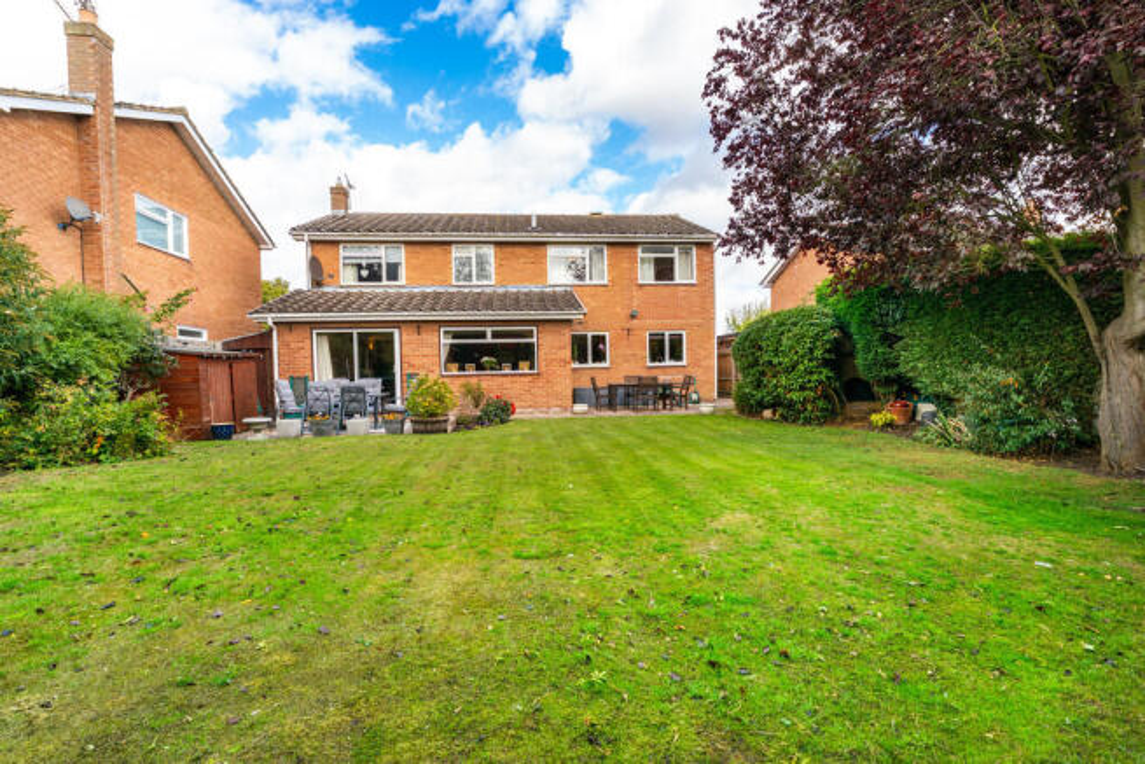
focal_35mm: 17
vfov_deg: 71.8
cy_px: 382
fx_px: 528
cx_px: 572
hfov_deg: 94.6
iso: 200
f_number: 8
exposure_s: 1/125
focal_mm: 16.6
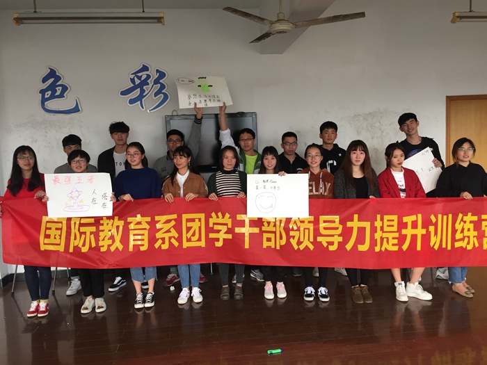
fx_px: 408
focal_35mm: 29
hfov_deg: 61.7
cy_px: 182
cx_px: 244
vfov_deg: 48.2
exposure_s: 1/33
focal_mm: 4.15
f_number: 2.2
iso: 50
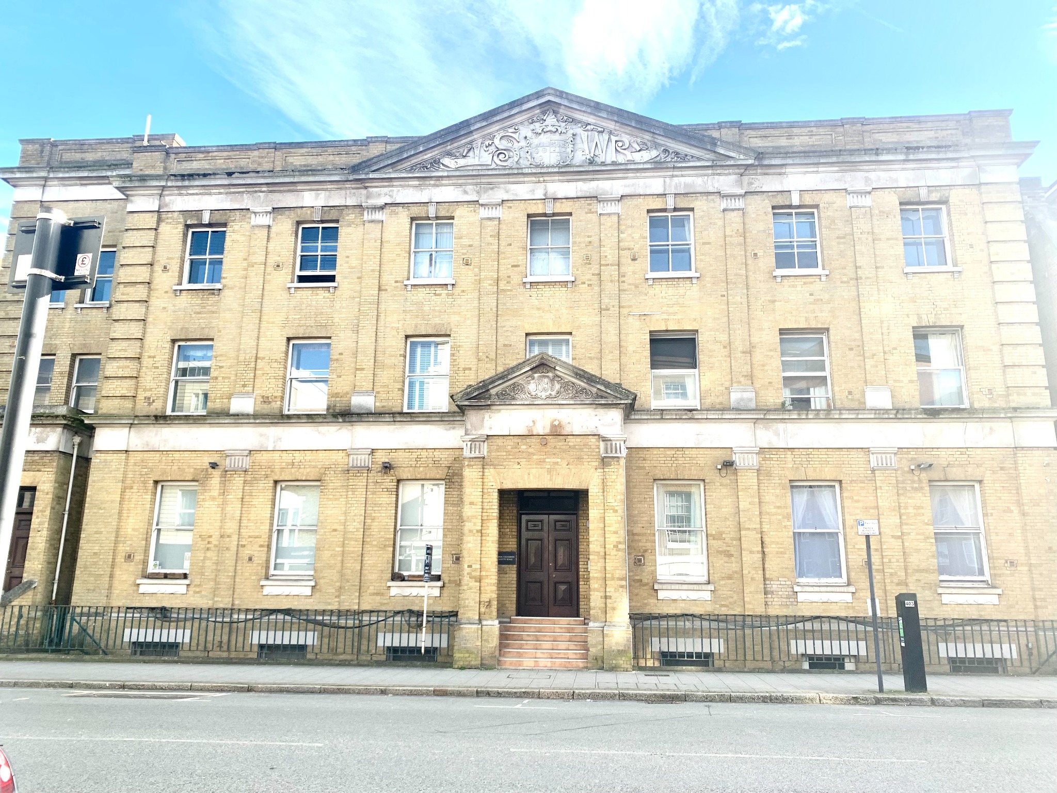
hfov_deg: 67.3
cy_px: 396
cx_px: 528
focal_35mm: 26
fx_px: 794
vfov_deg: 53.1
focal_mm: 4.25
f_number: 1.8
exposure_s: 1/683
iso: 25
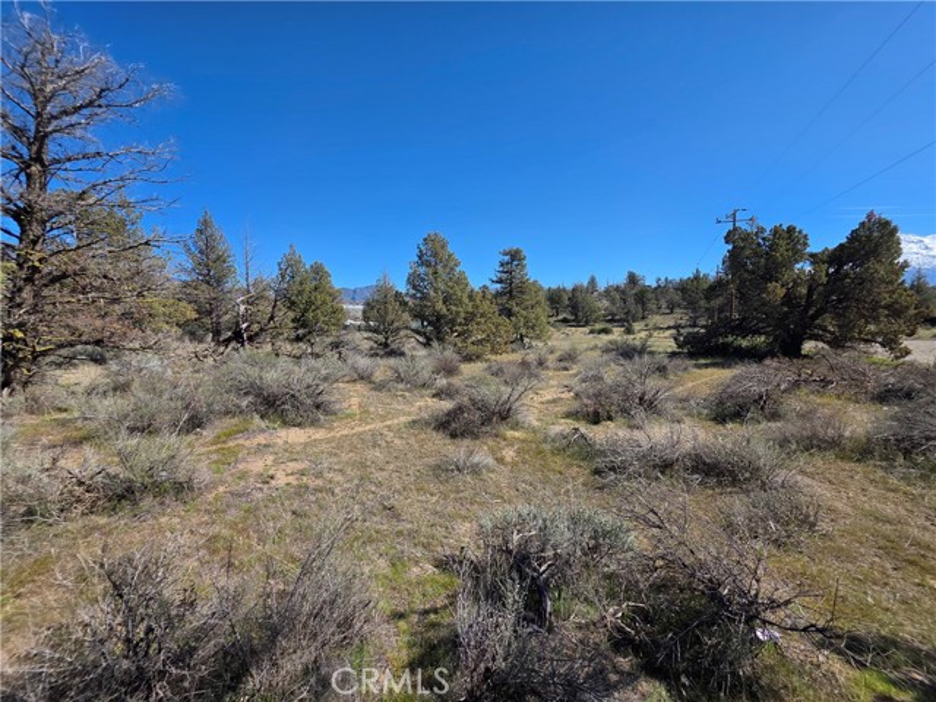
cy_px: 351
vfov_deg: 89.9
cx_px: 468
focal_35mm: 13
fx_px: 352
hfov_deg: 106.2
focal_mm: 2.2
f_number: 1.9
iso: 40
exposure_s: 1/1946
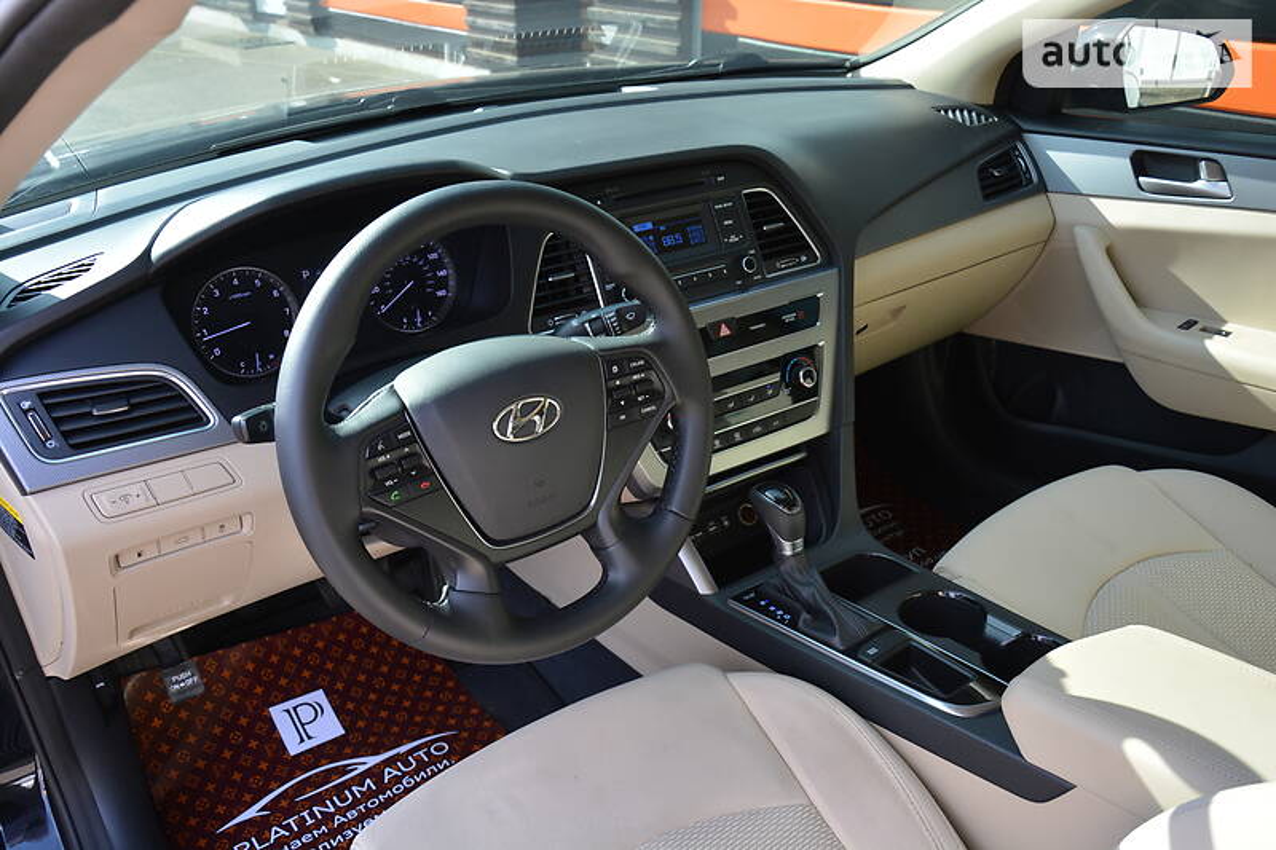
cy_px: 425
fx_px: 1116
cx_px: 638
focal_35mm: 32
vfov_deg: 41.7
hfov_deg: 59.5
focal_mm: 21
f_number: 5.6
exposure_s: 1/125
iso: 320
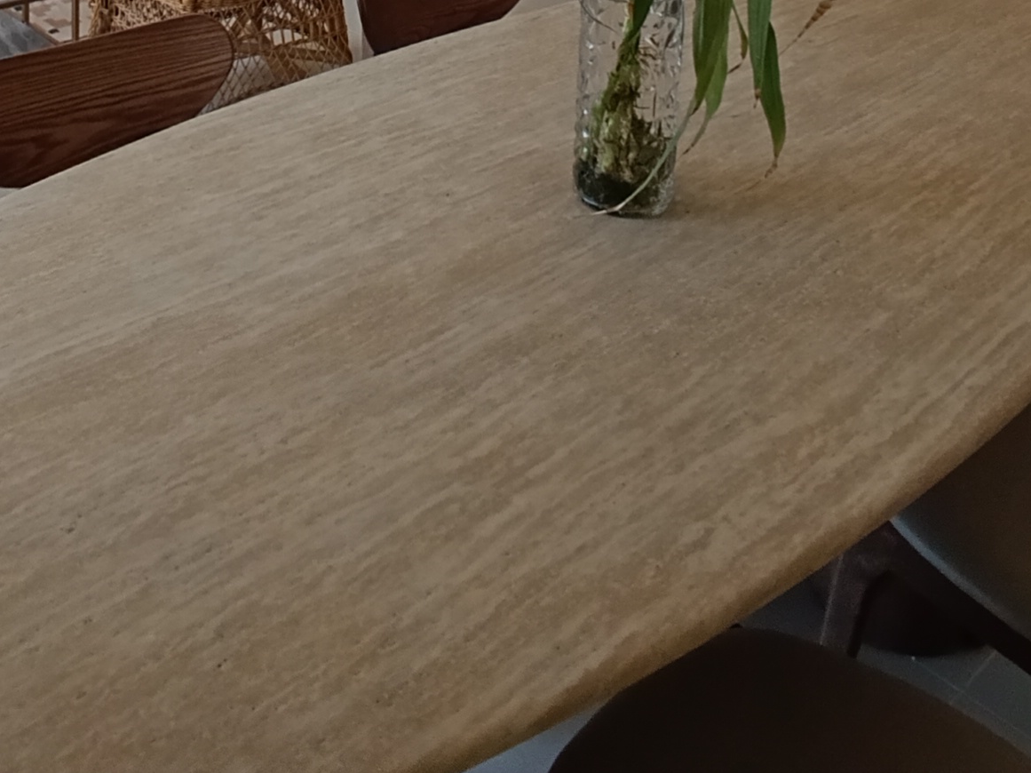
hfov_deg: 41.8
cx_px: 383
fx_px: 1340
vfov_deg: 26.0
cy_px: -306
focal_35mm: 45
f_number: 2.2
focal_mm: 1.65
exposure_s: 1/100
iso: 200
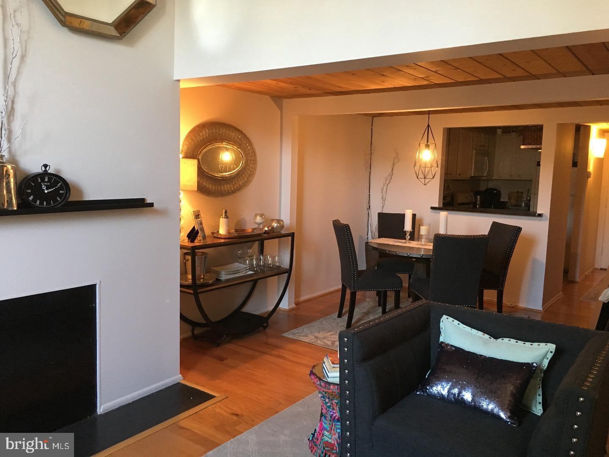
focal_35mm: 29
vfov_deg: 48.2
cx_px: 304
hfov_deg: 61.7
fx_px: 510
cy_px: 228
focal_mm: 4.15
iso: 160
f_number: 2.2
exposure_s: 1/30
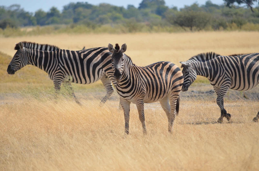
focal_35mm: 452
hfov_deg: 4.6
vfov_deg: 3.0
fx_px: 3245
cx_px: 129
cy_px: 86
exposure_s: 1/640
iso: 200
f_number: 6.3
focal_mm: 300
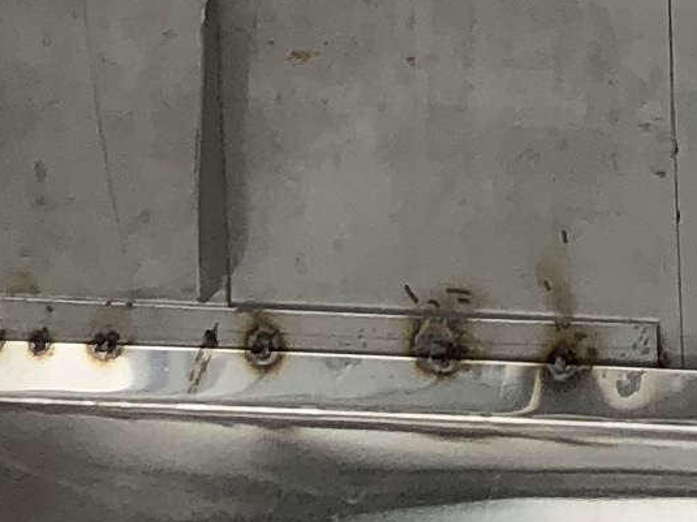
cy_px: -765
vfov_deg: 6.7
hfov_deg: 9.3
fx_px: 4248
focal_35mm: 211
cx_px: 690
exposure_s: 1/771
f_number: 1.8
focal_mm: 3.99
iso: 20
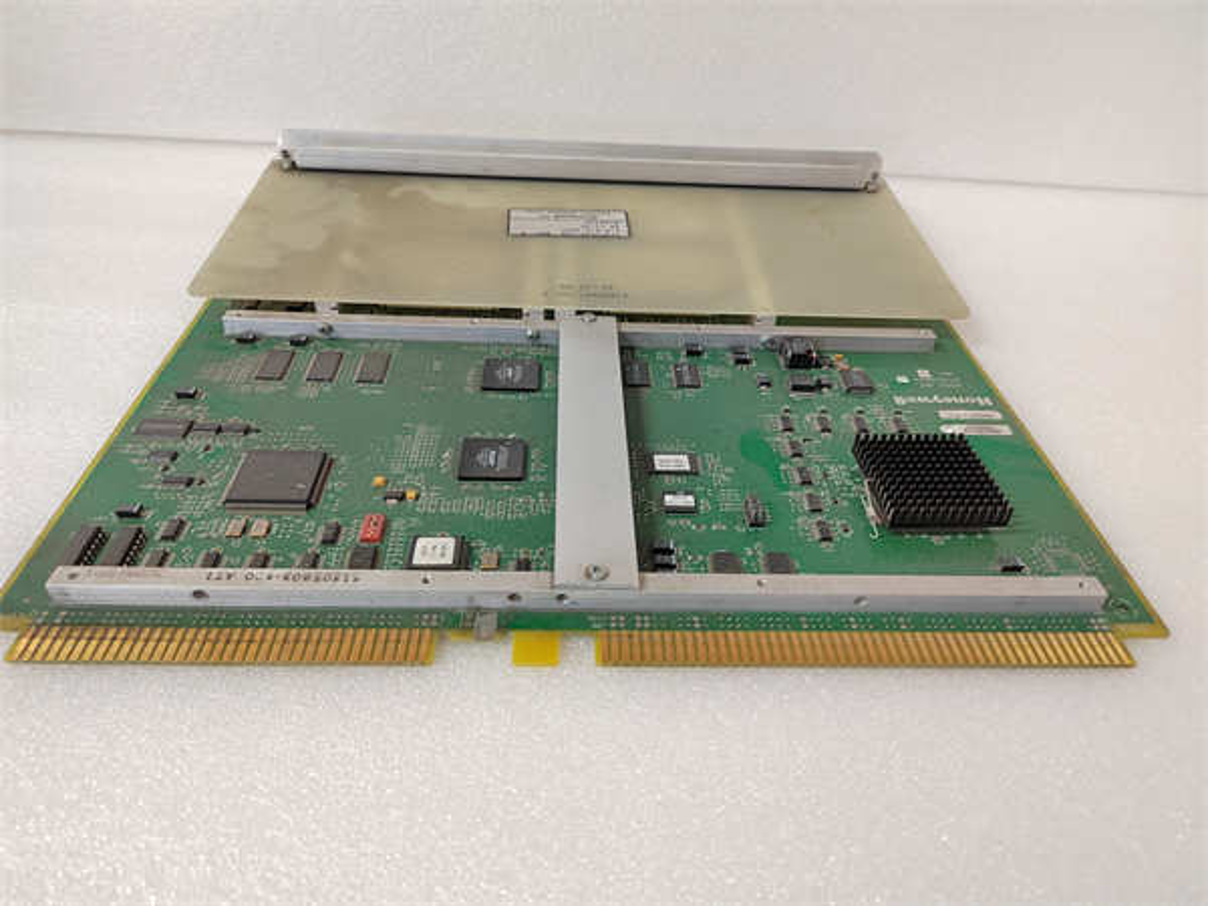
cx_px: 604
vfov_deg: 58.9
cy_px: 453
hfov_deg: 73.9
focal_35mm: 23
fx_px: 803
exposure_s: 1/50
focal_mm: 5.52
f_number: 1.9
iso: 1397
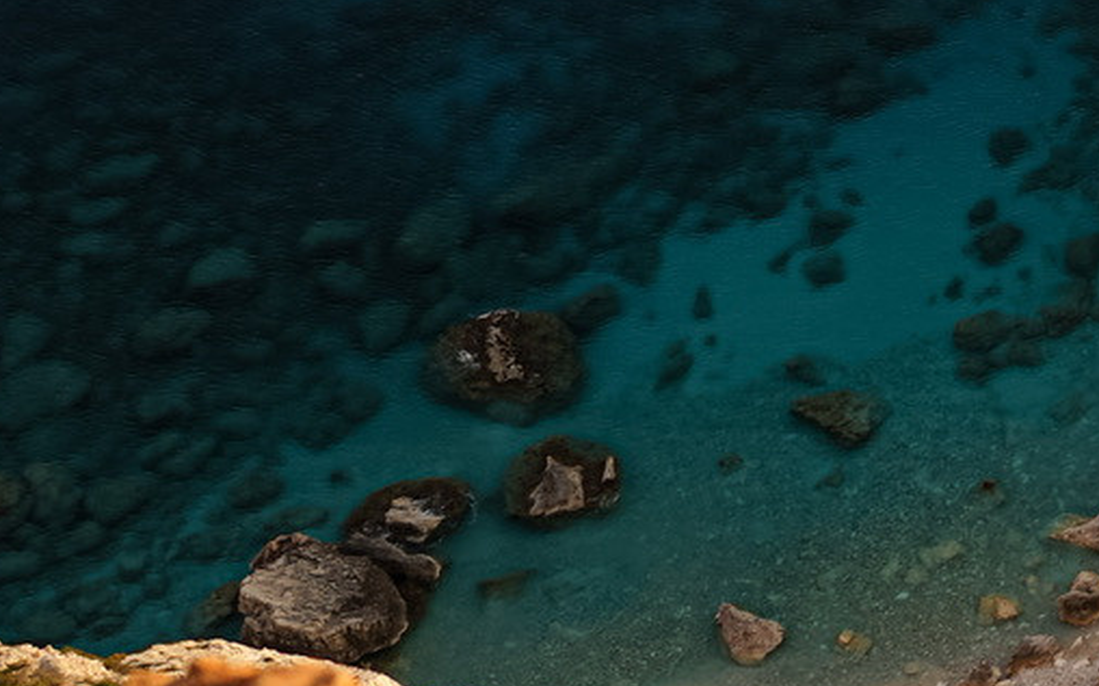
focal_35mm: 111
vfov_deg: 11.4
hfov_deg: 15.5
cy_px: -274
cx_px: 2097
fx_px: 3323
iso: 100
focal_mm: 24
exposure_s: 1/320
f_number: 4
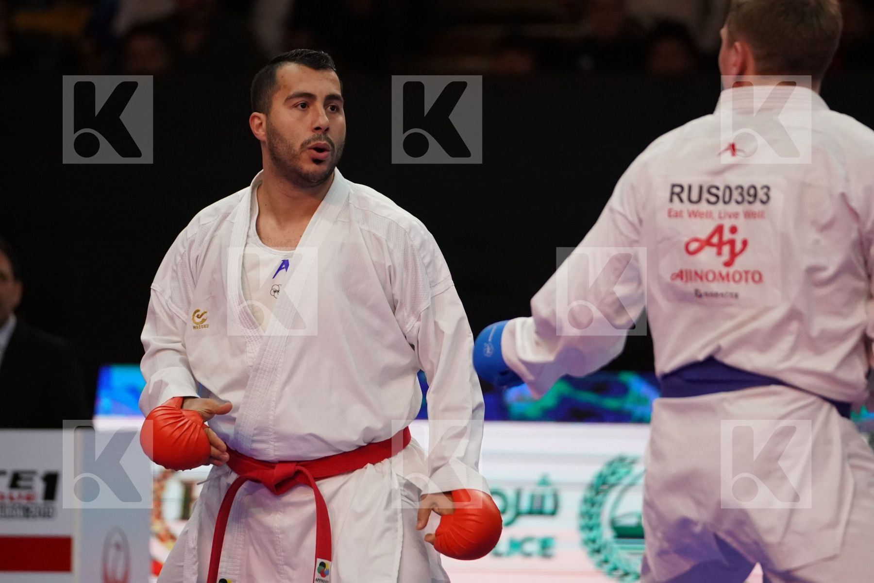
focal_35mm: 276
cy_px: 292
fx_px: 6700
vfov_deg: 5.0
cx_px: 437
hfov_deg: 7.5
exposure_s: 1/1000
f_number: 2.8
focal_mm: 184
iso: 5000
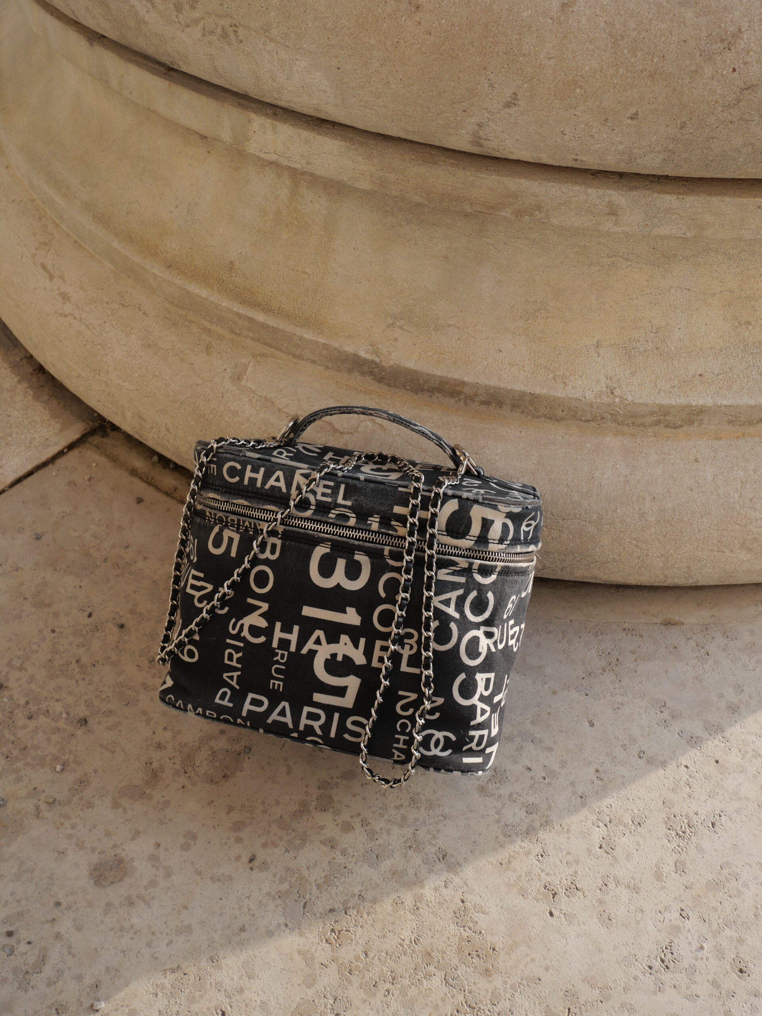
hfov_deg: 44.2
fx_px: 939
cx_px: 381
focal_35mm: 32
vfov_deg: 56.8
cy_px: 508
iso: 200
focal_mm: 16
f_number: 5
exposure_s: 1/200
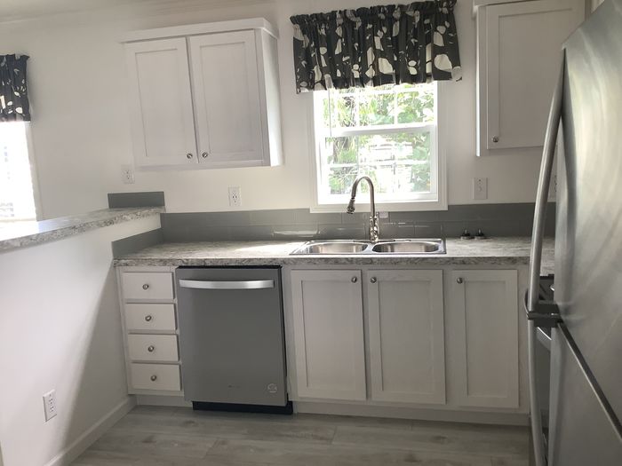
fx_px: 557
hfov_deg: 58.4
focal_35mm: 31
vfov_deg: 45.4
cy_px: 233
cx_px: 311
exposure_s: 1/50
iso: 50
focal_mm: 3.3
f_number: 2.4
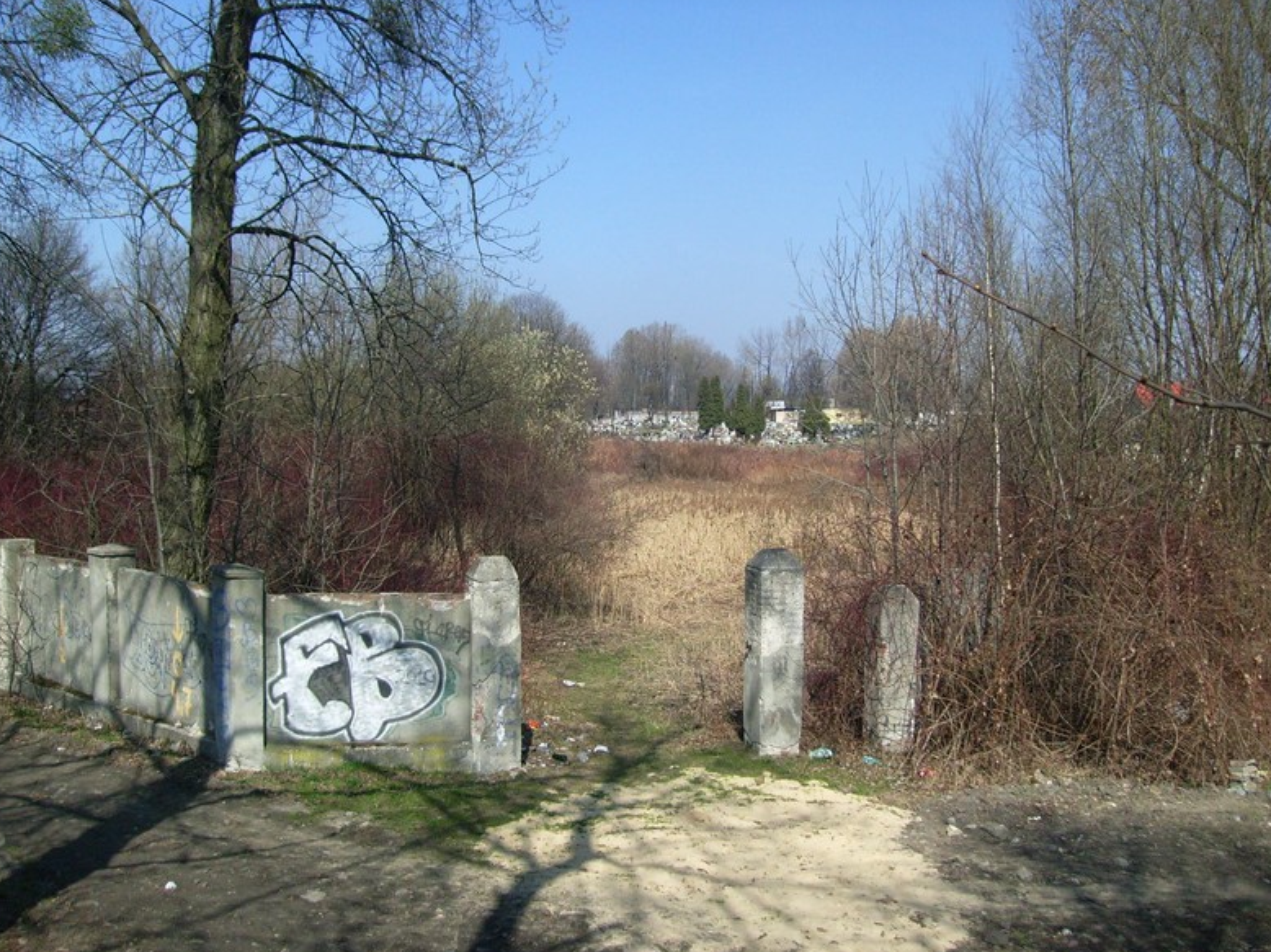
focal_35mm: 36
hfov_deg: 51.4
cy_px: 474
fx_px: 1321
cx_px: 627
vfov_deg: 39.6
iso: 80
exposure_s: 1/250
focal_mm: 5.8
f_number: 7.1
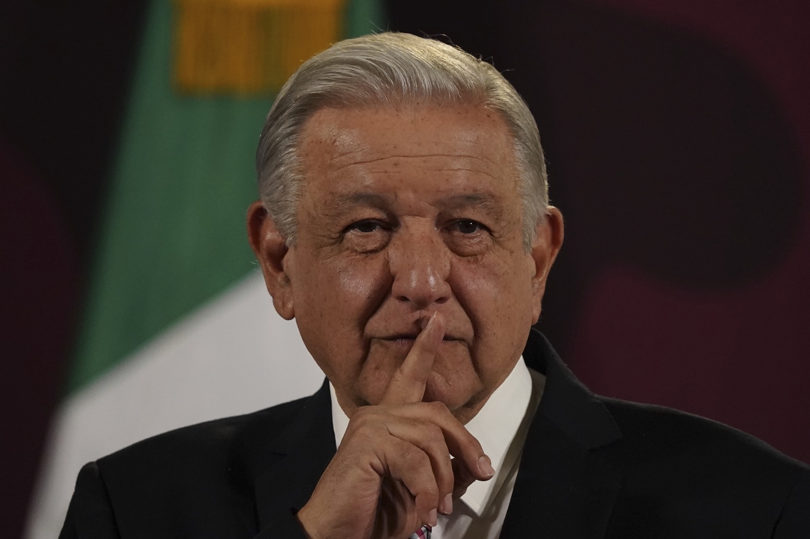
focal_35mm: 900
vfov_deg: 1.5
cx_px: 405
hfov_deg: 2.3
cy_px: 270
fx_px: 20244
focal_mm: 600
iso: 5000
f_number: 6.3
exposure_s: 1/200
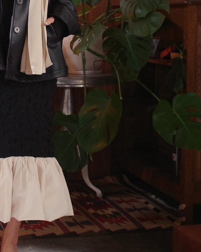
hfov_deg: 16.2
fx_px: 692
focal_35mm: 93
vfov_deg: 20.2
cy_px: 22
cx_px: 0
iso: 1250
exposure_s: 1/50
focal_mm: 18.3
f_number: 2.8
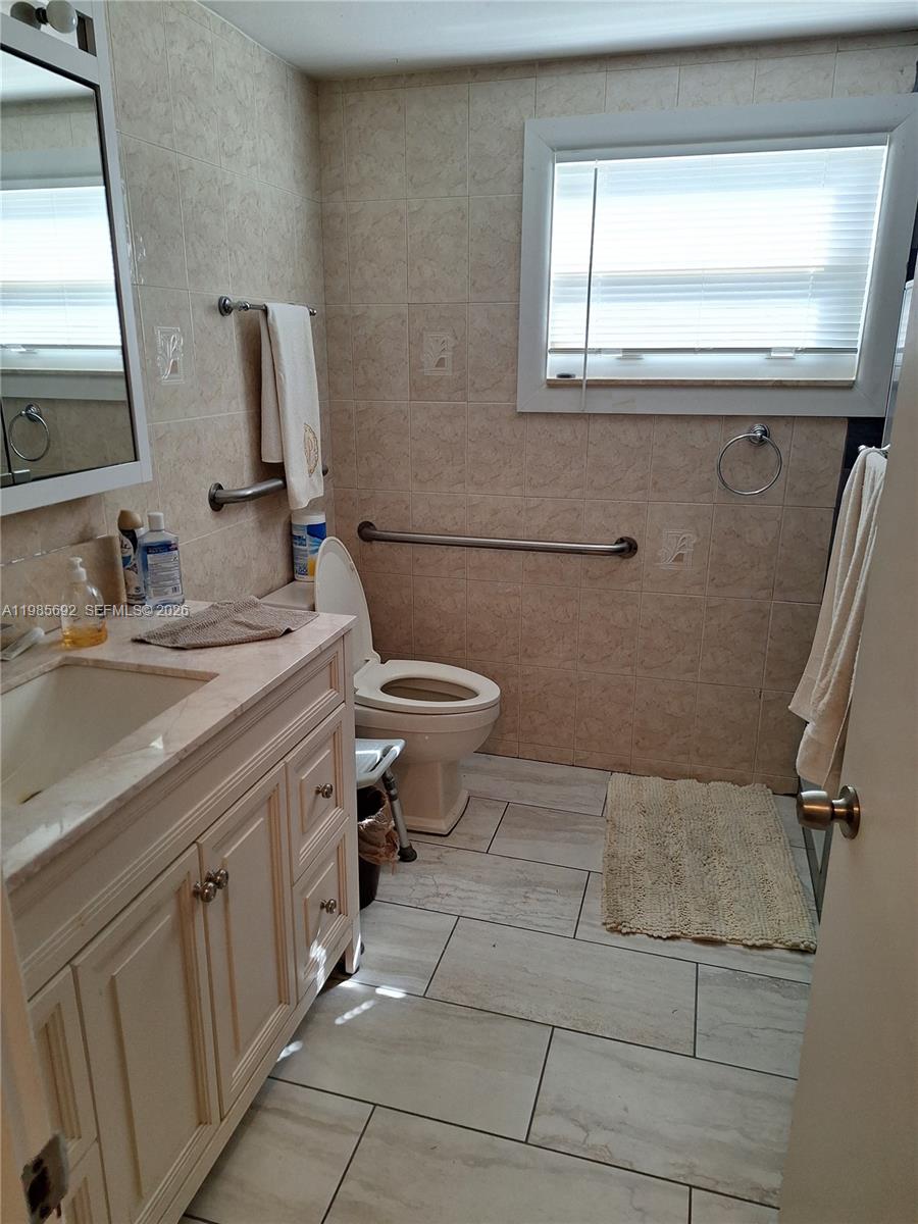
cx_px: 459
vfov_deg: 73.9
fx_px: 813
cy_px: 612
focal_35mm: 23
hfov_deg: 58.9
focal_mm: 5.54
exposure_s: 1/120
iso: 80
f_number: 1.8
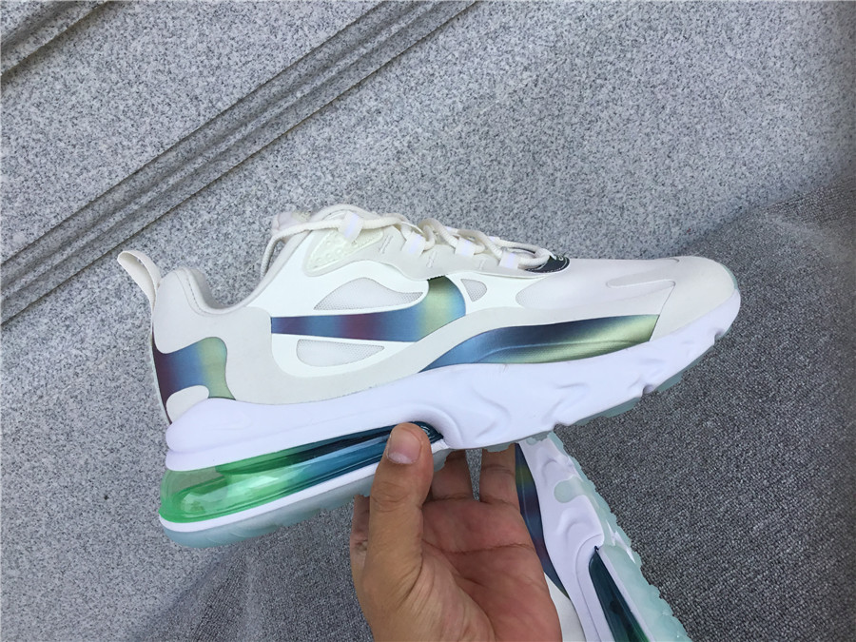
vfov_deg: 45.4
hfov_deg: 58.4
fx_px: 767
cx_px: 428
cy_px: 321
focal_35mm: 31
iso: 25
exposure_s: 1/512
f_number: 2.4
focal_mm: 3.3
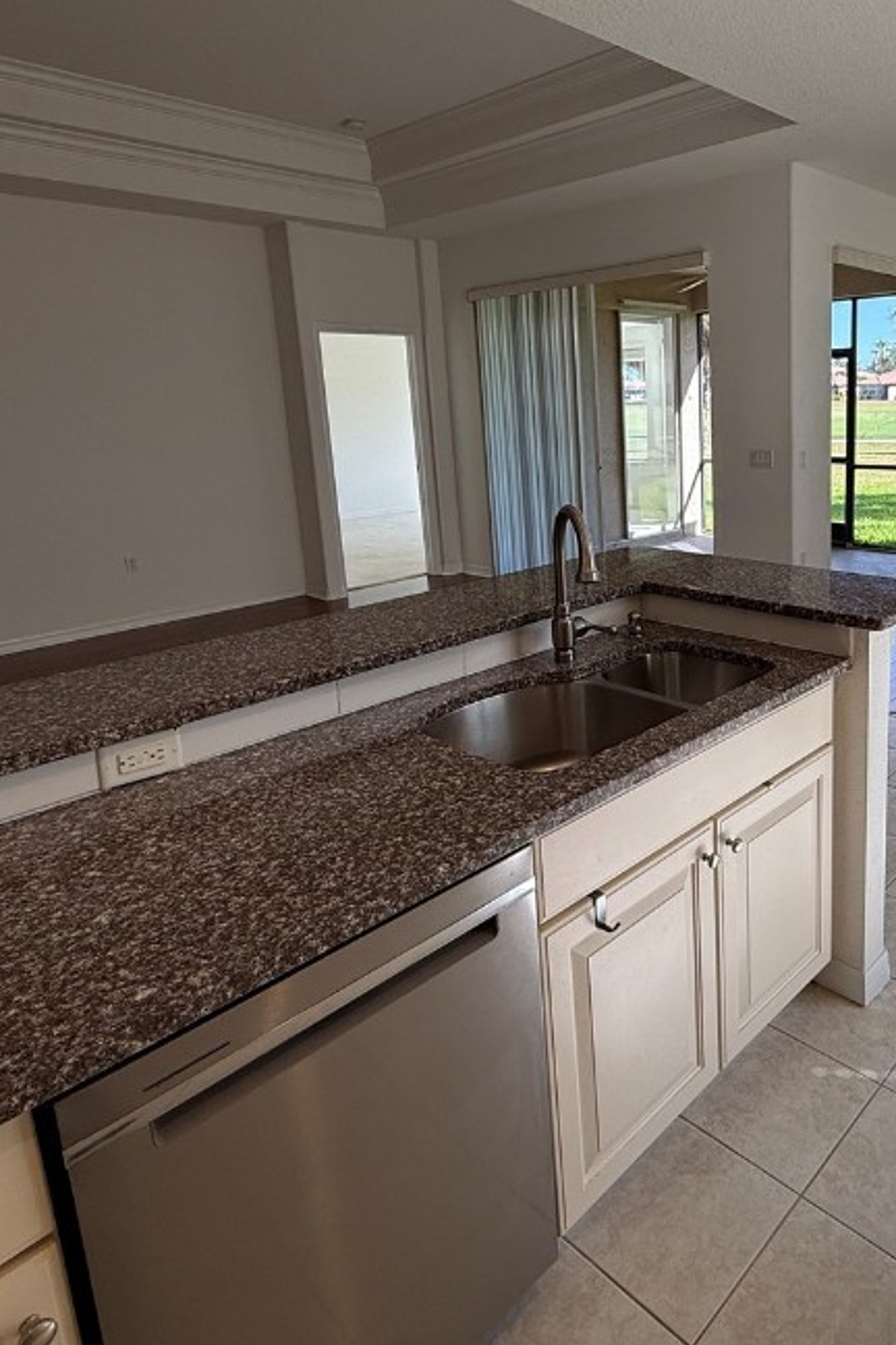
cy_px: 567
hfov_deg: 52.1
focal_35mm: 23
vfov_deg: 75.6
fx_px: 859
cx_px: 697
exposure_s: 1/259
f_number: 2.2
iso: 64
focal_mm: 2.22
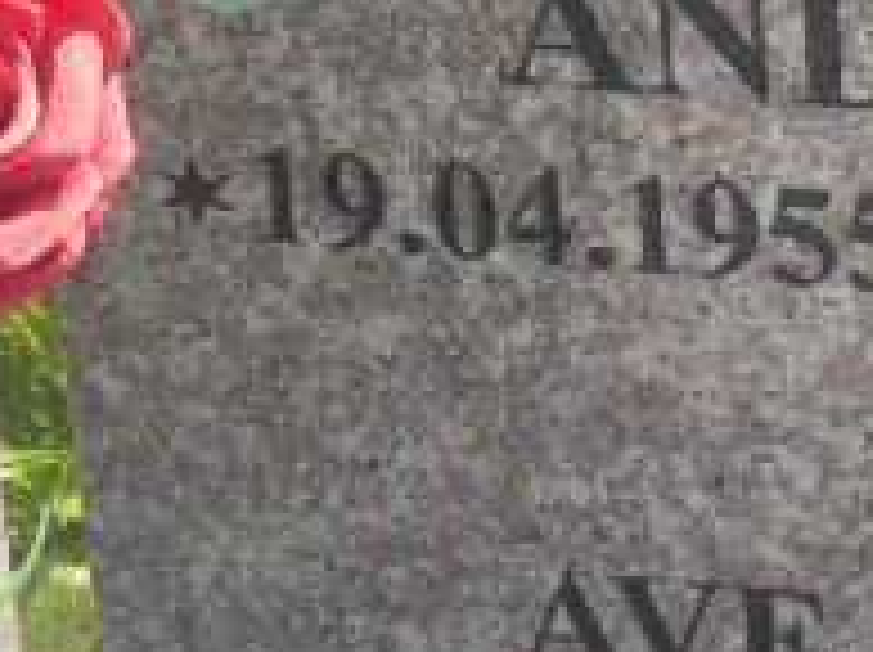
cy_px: -292
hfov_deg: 7.2
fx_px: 6902
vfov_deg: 5.4
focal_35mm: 274
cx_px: 896
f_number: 6.7
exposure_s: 1/160
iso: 100
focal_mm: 14.9
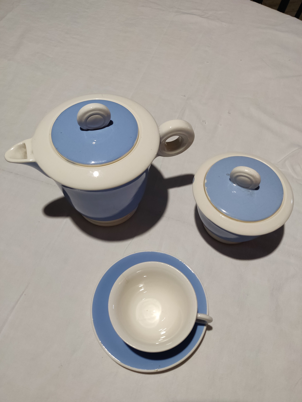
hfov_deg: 54.9
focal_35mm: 25
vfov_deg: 69.4
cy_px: 201
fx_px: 291
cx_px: 151
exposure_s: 1/33
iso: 800
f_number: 1.7
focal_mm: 4.25
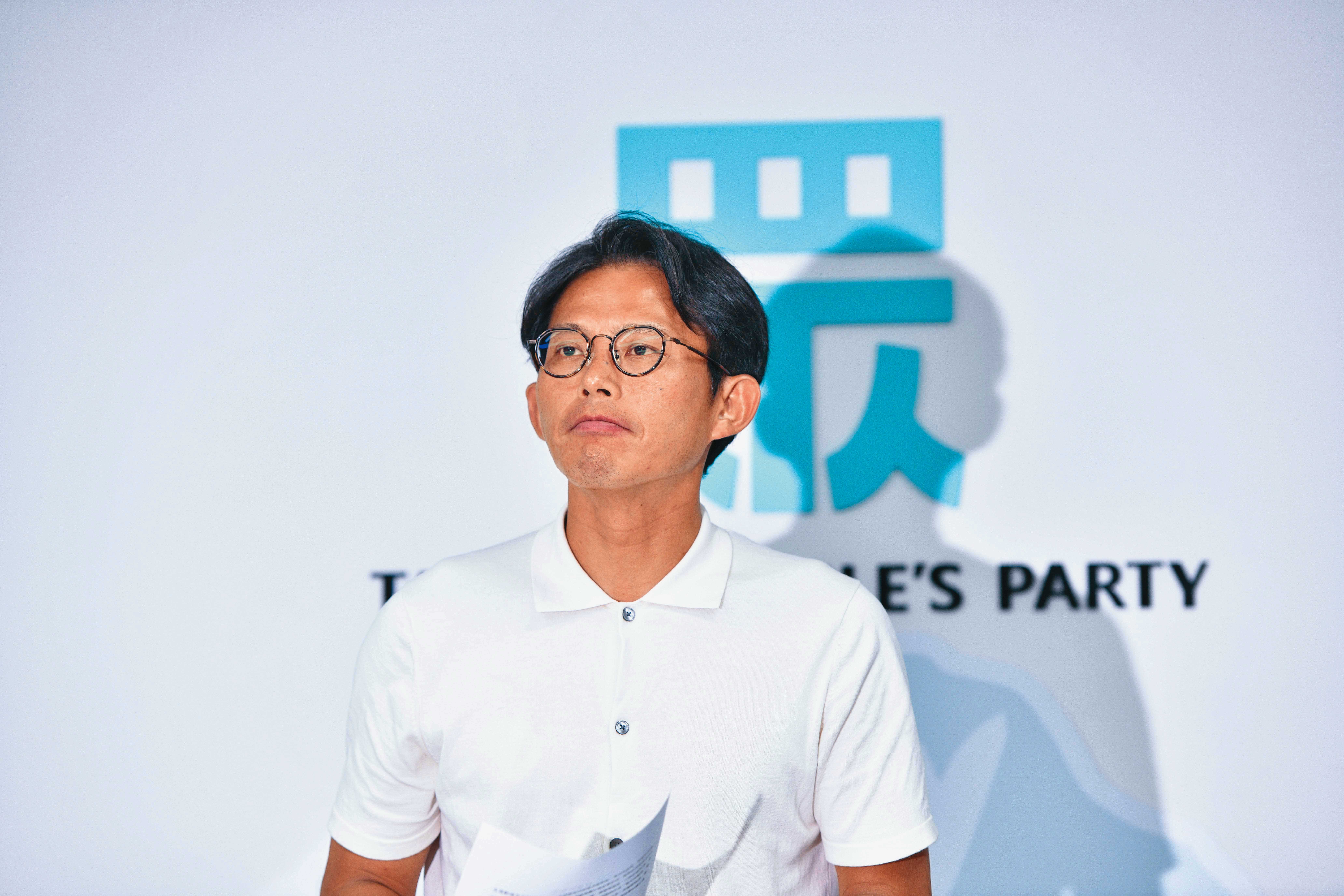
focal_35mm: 125
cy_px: 448
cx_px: 672
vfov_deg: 11.0
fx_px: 4666
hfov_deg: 16.4
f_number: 4
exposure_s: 1/180
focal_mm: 125
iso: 800
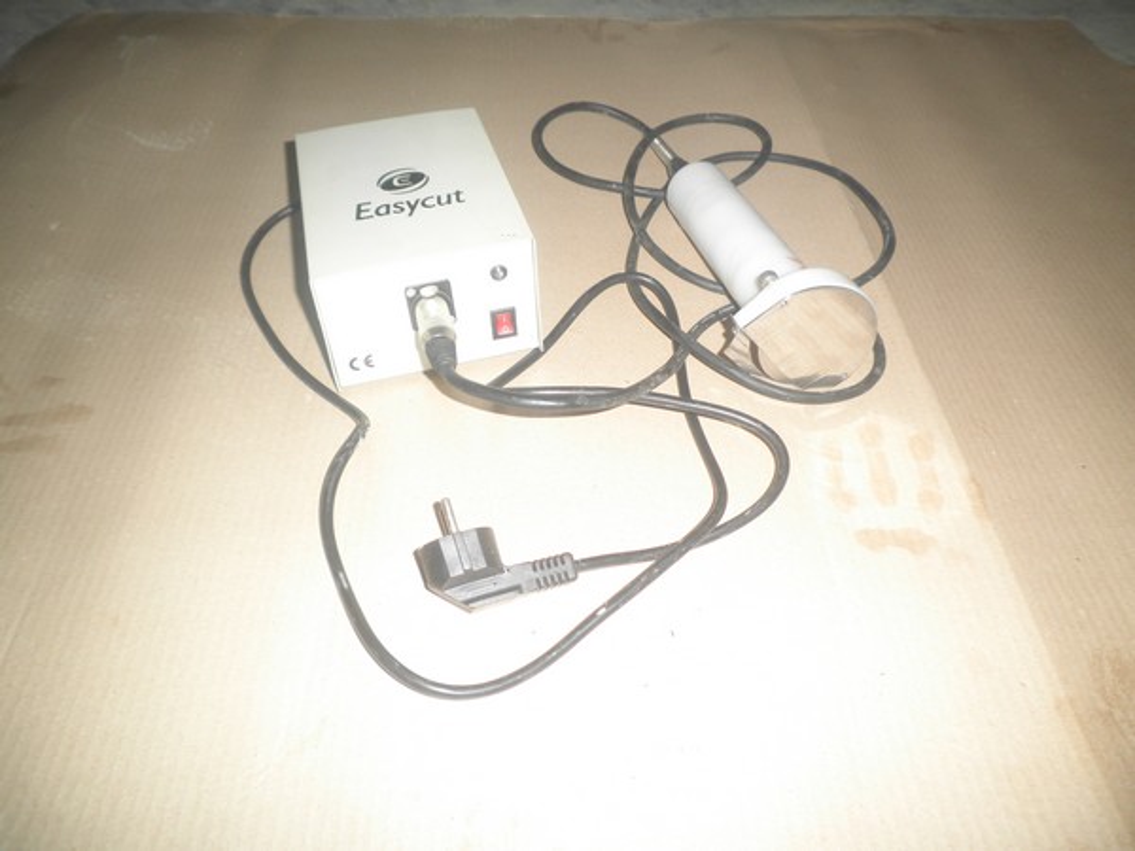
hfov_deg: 67.3
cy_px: 426
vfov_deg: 53.1
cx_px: 568
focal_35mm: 26
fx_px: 852
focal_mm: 4.7
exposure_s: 1/30
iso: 100
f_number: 2.6
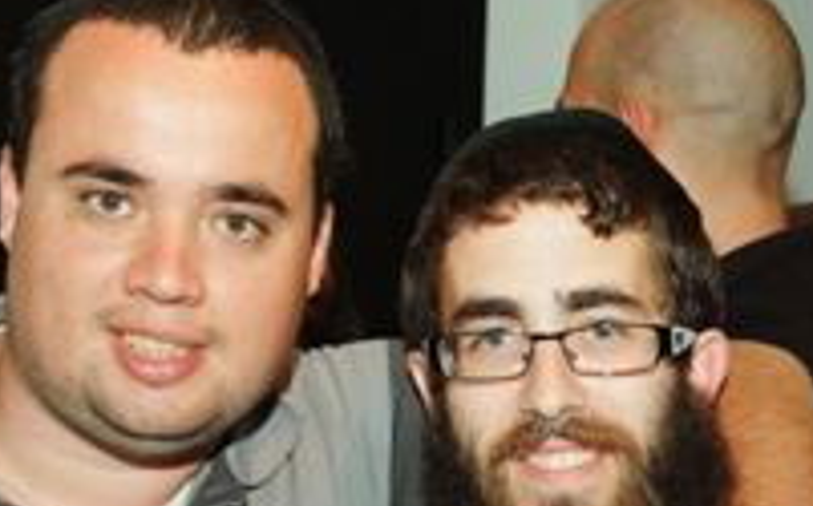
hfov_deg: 17.5
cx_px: 777
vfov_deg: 10.8
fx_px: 2589
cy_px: 723
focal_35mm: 117
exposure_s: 1/80
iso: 500
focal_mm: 24
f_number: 5.6
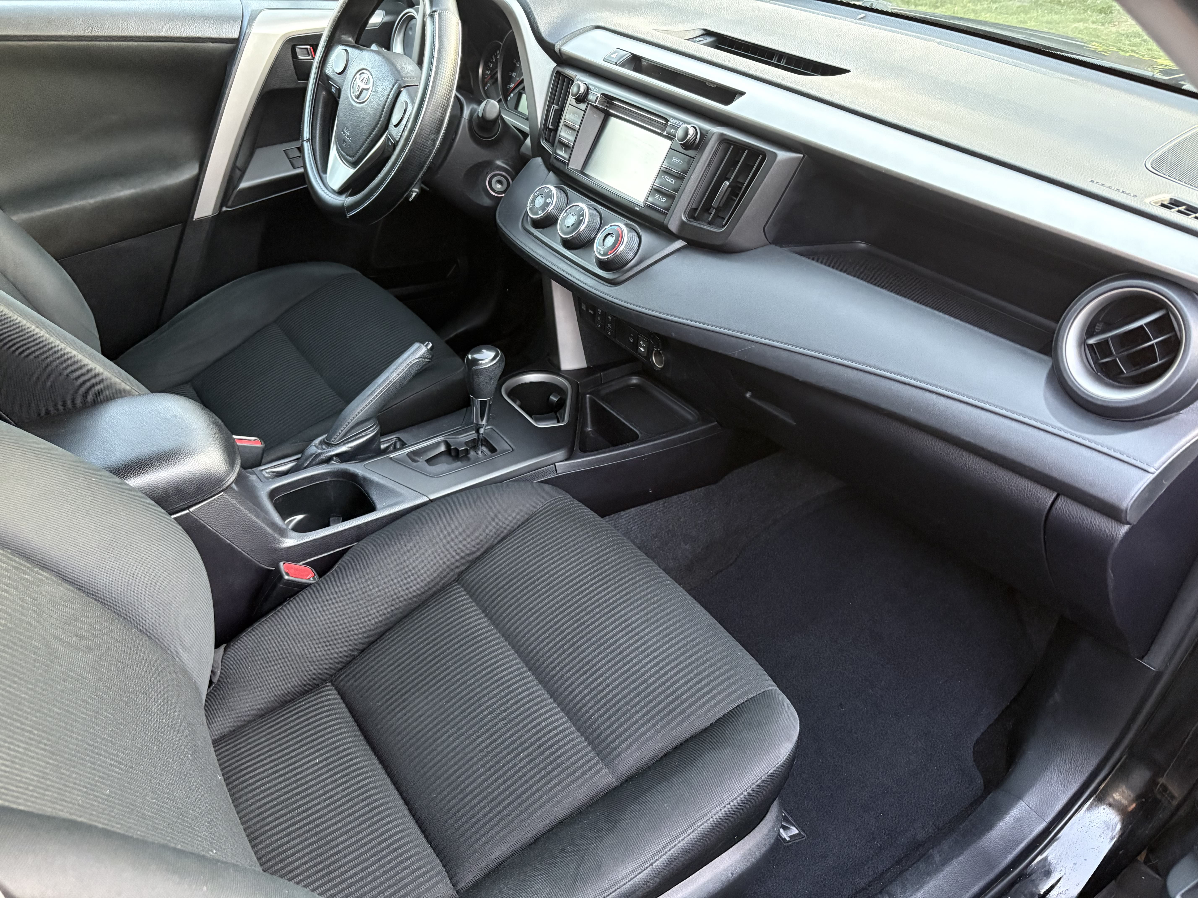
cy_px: 449
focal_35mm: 26
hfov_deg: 67.3
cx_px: 599
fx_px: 900
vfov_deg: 53.1
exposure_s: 1/37
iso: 640
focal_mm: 5.96
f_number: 1.6
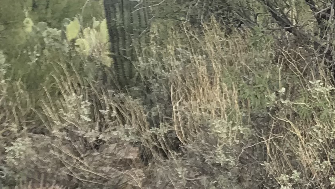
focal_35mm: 147
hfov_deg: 14.0
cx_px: 444
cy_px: 343
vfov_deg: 8.0
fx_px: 1306
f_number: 1.8
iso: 20
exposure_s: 1/1041
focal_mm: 3.99
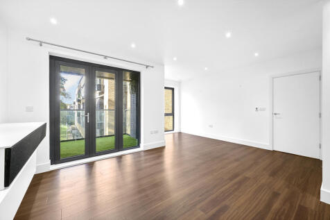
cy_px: 110
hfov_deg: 104.3
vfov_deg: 81.2
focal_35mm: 14
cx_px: 165
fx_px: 128
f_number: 16
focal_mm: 14
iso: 200
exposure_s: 1
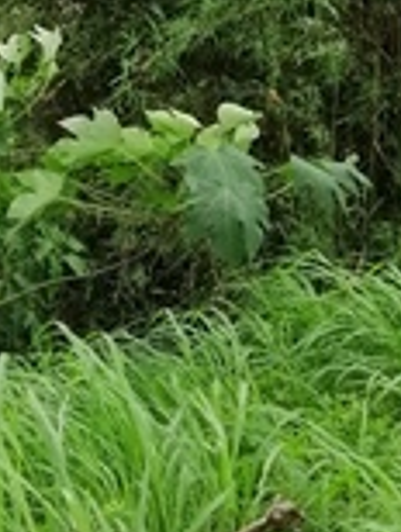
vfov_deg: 19.2
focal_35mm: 101
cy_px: 111
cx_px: -97
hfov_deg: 14.2
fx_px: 1556
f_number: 2.2
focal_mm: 3.81
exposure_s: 1/133
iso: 50
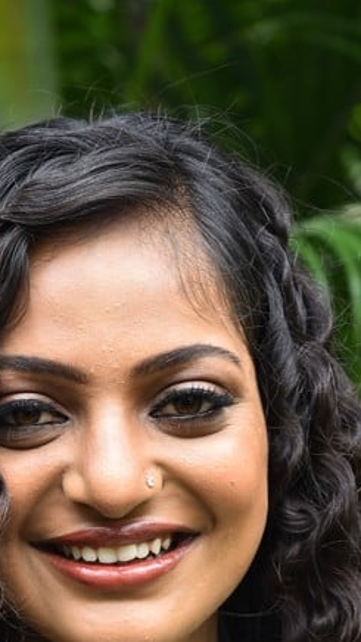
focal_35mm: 242
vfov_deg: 8.8
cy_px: 704
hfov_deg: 5.0
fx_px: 4121
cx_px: 192
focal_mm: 105
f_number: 5.6
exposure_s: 1/125
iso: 400
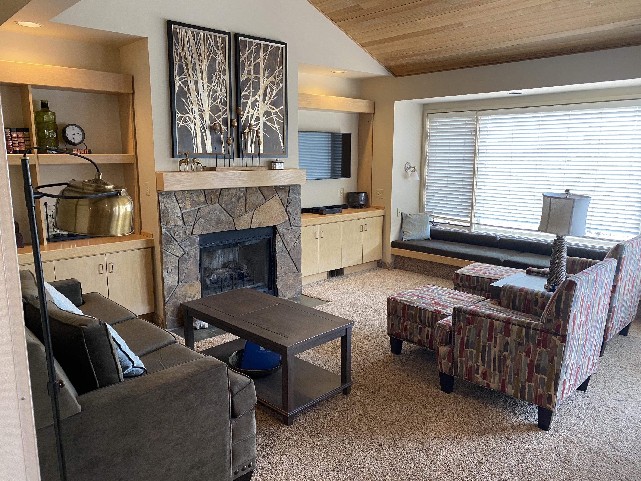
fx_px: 481
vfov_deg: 53.1
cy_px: 240
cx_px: 320
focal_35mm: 26
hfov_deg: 67.3
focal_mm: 4.25
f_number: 1.8
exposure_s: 1/60
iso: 125
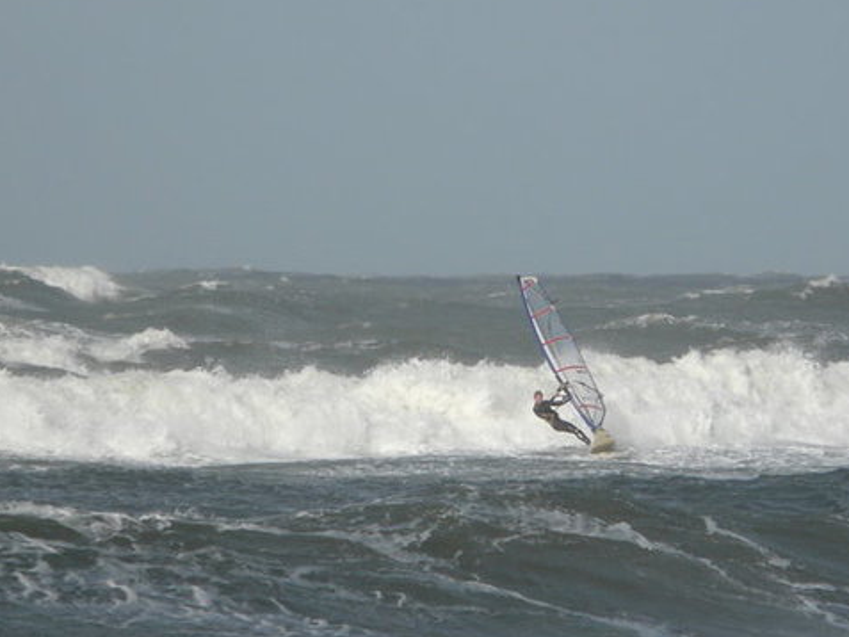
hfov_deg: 2.6
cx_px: 577
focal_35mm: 760
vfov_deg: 2.0
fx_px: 18645
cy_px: 354
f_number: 8
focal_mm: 82.8
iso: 100
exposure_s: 1/400
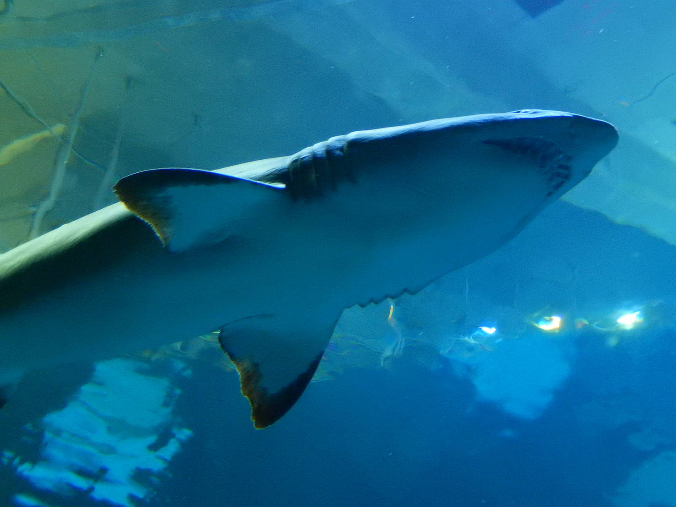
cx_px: 338
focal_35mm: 45
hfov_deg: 42.1
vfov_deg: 32.2
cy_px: 254
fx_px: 879
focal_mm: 8.1
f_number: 4.3
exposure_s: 1/15
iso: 1250
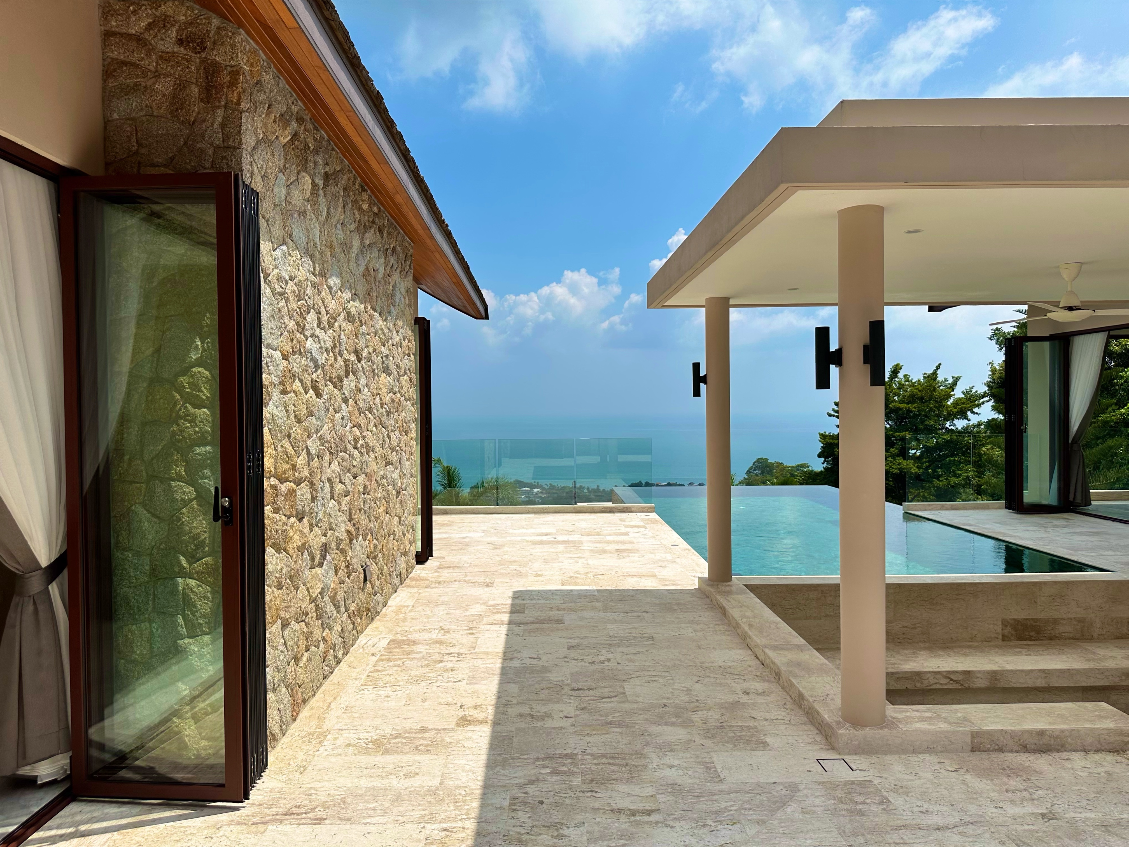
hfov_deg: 71.6
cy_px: 424
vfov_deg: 56.8
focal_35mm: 24
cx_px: 564
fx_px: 783
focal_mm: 6.86
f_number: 1.78
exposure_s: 1/10753
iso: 80
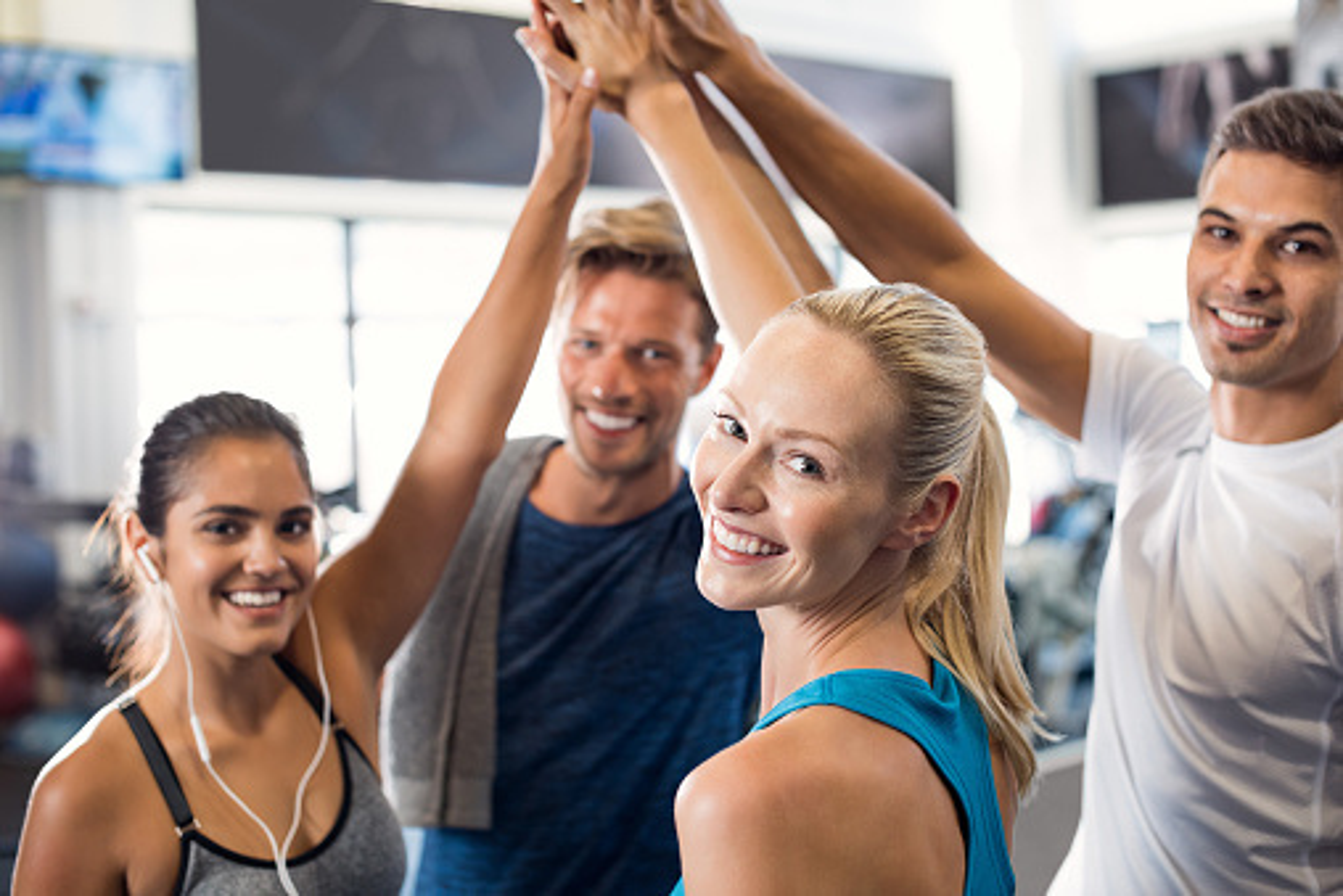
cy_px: 448
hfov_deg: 39.6
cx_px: 672
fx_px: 1866
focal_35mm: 50
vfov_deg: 27.0
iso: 400
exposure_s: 1/160
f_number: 2.8
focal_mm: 50
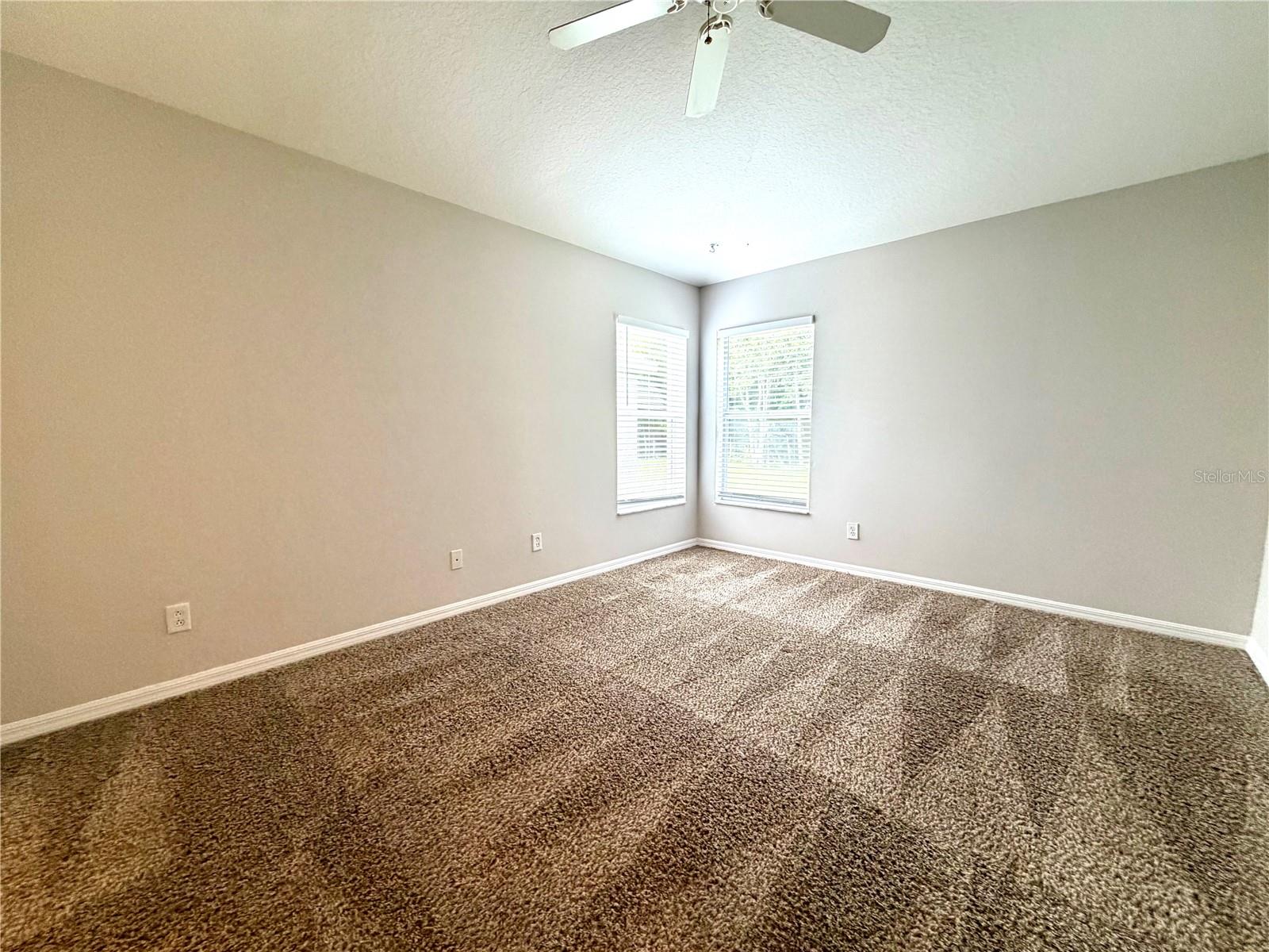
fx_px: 513
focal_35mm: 14
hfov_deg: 102.1
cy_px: 476
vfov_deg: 85.7
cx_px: 634
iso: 250
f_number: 2.2
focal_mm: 2.22
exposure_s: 1/60
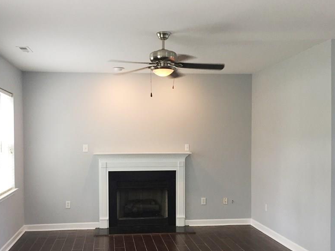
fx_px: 368
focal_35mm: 38
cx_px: 145
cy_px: 148
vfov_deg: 37.6
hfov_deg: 48.8
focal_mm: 4.15
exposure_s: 1/30
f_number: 2.2
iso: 125
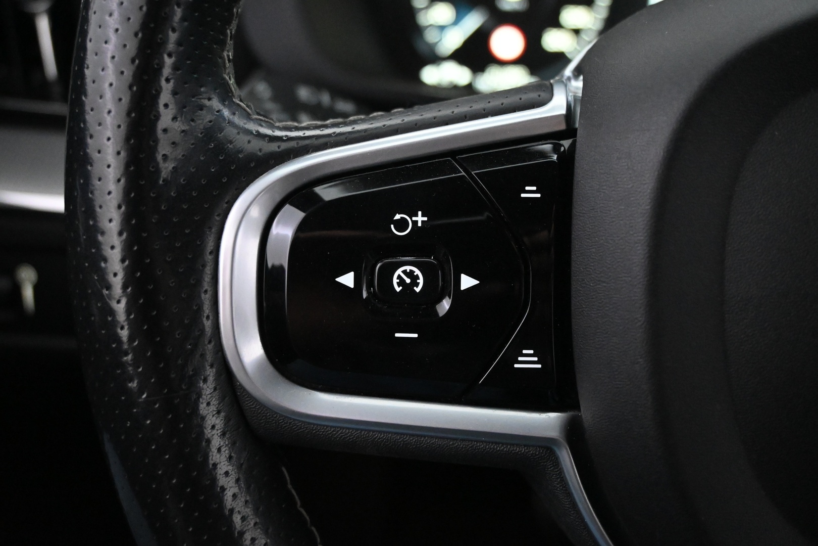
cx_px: 409
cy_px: 273
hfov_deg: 49.6
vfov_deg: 34.2
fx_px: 886
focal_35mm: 39
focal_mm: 26
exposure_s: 1/40
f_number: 4.5
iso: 7200
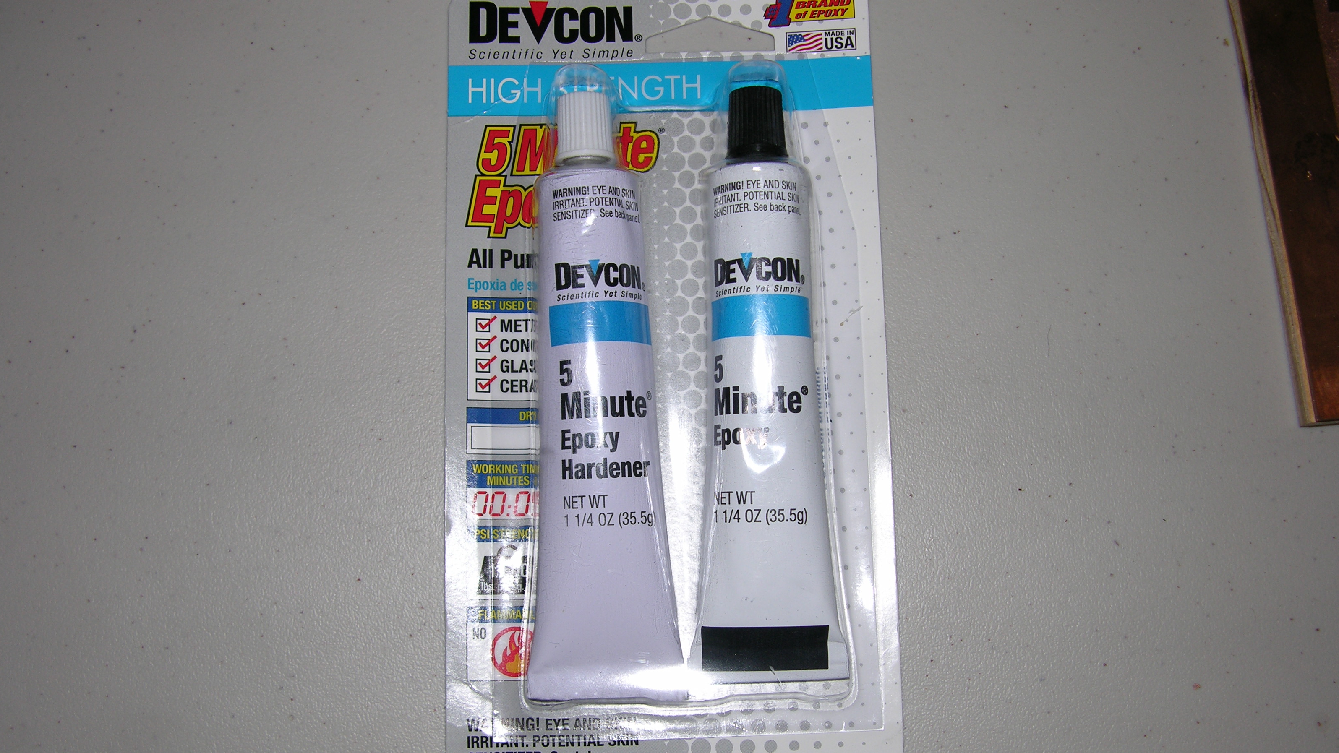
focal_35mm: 39
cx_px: 668
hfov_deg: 51.6
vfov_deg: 30.3
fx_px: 1385
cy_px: 460
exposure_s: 1/60.1
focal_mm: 8.9
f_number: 2.8
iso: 50
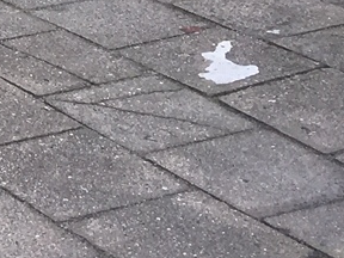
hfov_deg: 9.1
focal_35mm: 203
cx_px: -355
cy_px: -484
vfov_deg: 6.7
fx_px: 2017
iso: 25
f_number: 2.2
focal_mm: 4.15
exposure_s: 1/183
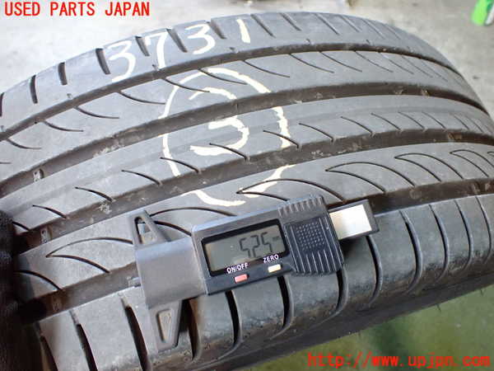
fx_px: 428
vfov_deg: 46.8
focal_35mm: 30
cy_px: 186
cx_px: 247
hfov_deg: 60.0
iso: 800
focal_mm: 5.4
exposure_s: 1/100
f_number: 2.3
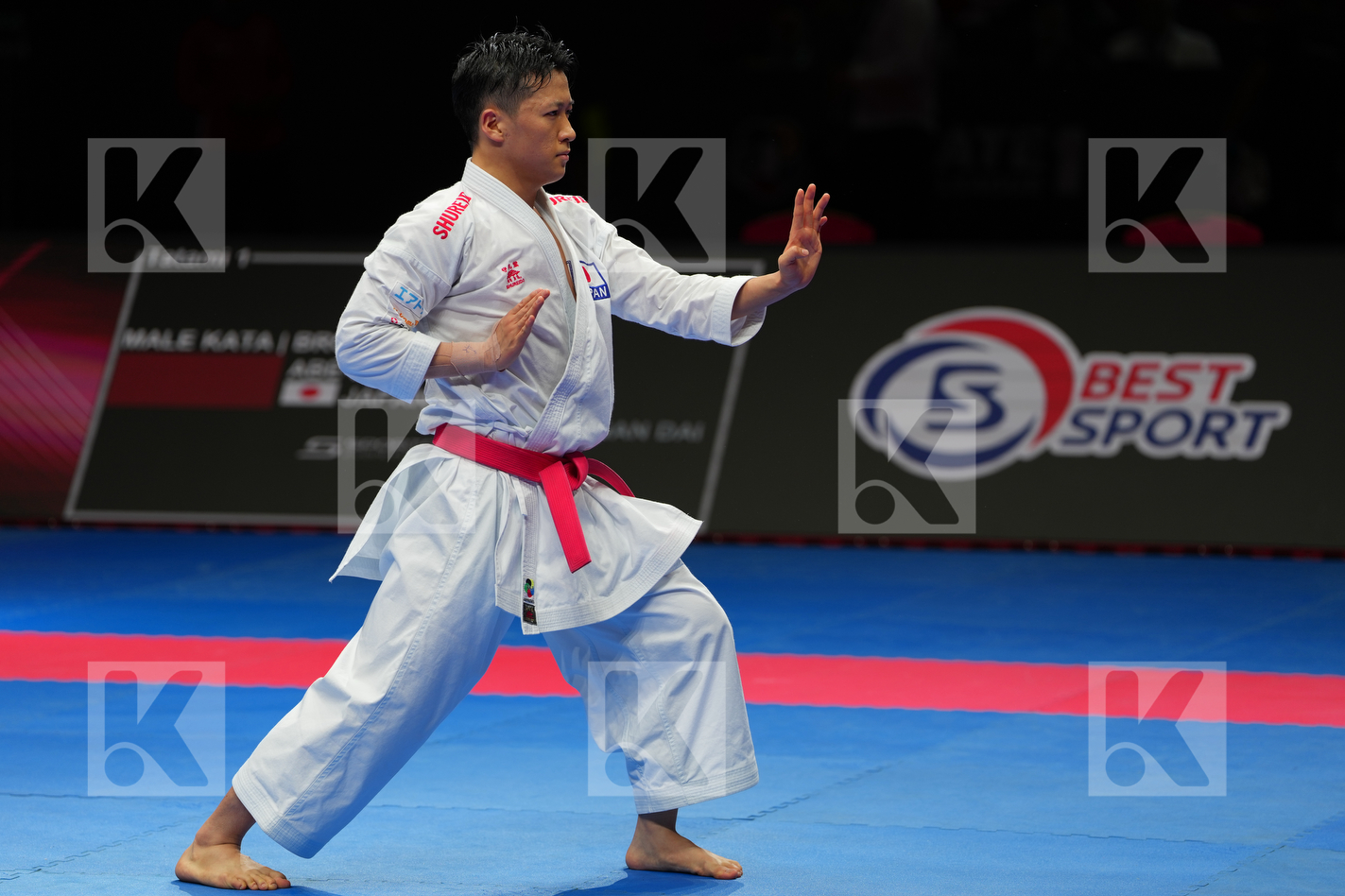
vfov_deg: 8.0
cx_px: 657
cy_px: 467
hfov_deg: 12.0
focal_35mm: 172
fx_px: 6424
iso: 200
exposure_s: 1/500
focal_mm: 153
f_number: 2.8
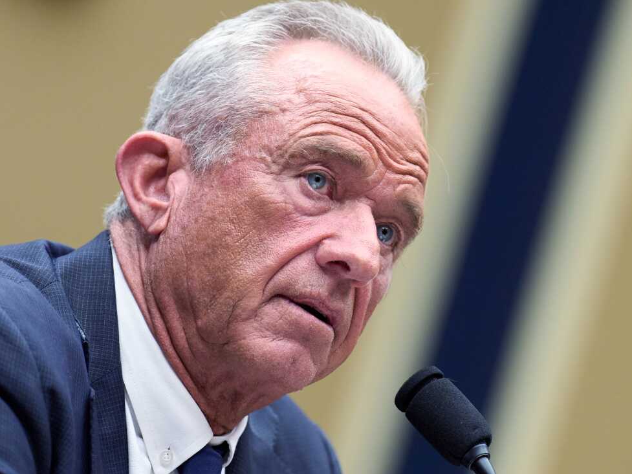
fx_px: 5934
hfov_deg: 6.1
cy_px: 237
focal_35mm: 325
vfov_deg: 4.6
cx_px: 324
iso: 2500
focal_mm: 200
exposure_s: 1/500
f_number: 3.2
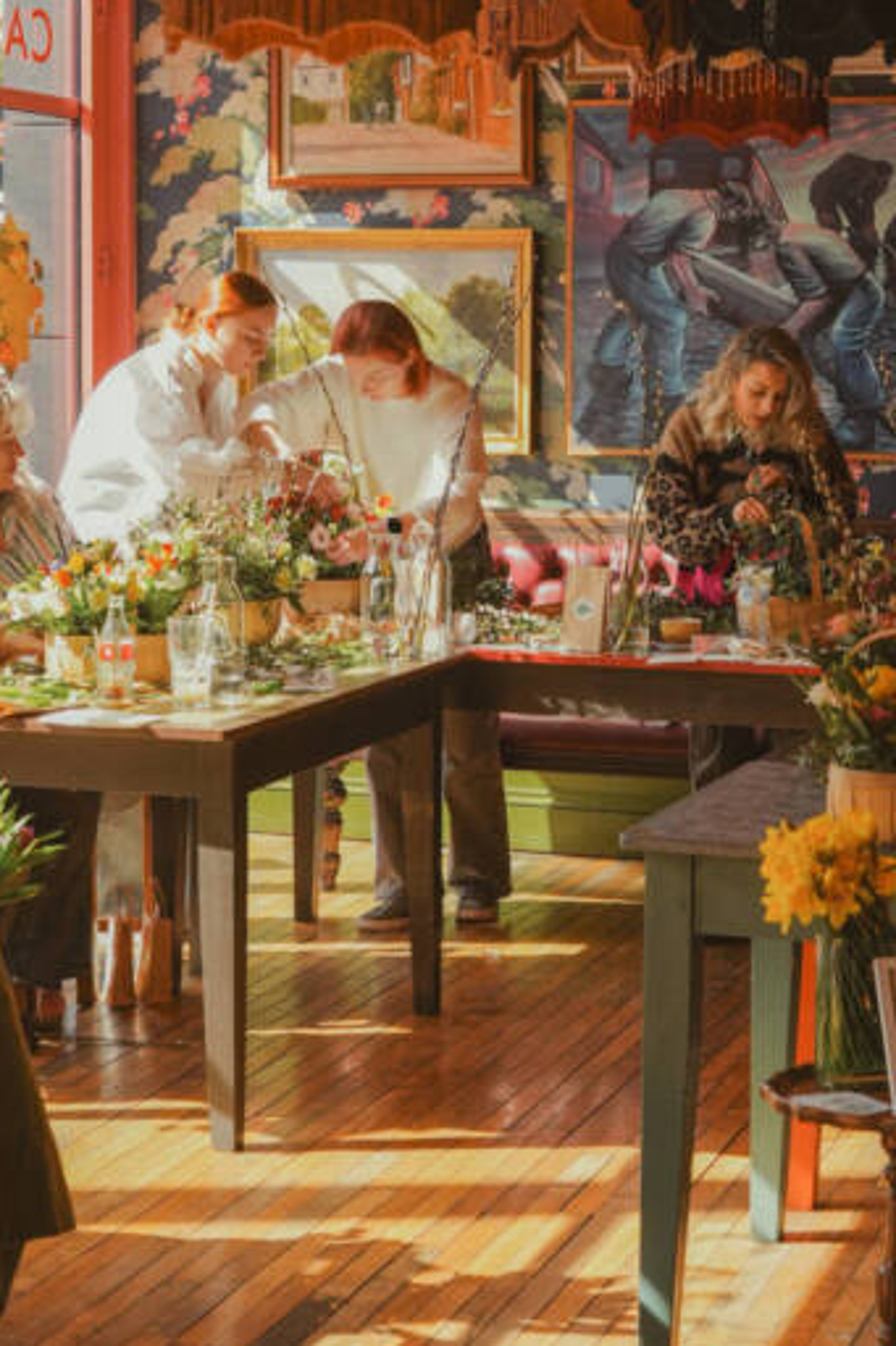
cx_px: 604
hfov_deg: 17.2
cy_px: 543
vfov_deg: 25.6
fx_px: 2951
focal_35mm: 79
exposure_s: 1/320
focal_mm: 35
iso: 400
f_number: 4.5
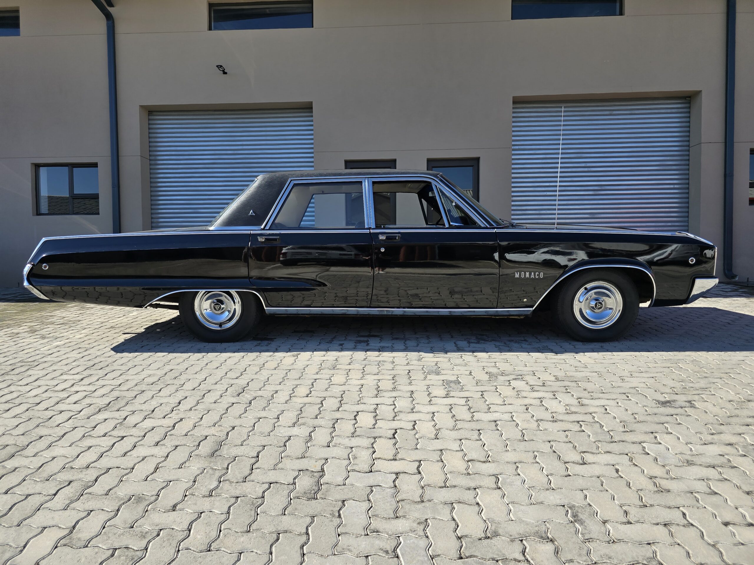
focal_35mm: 23
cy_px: 282
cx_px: 377
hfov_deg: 73.9
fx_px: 501
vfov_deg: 58.9
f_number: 1.7
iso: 12
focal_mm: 6.3
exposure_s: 1/474
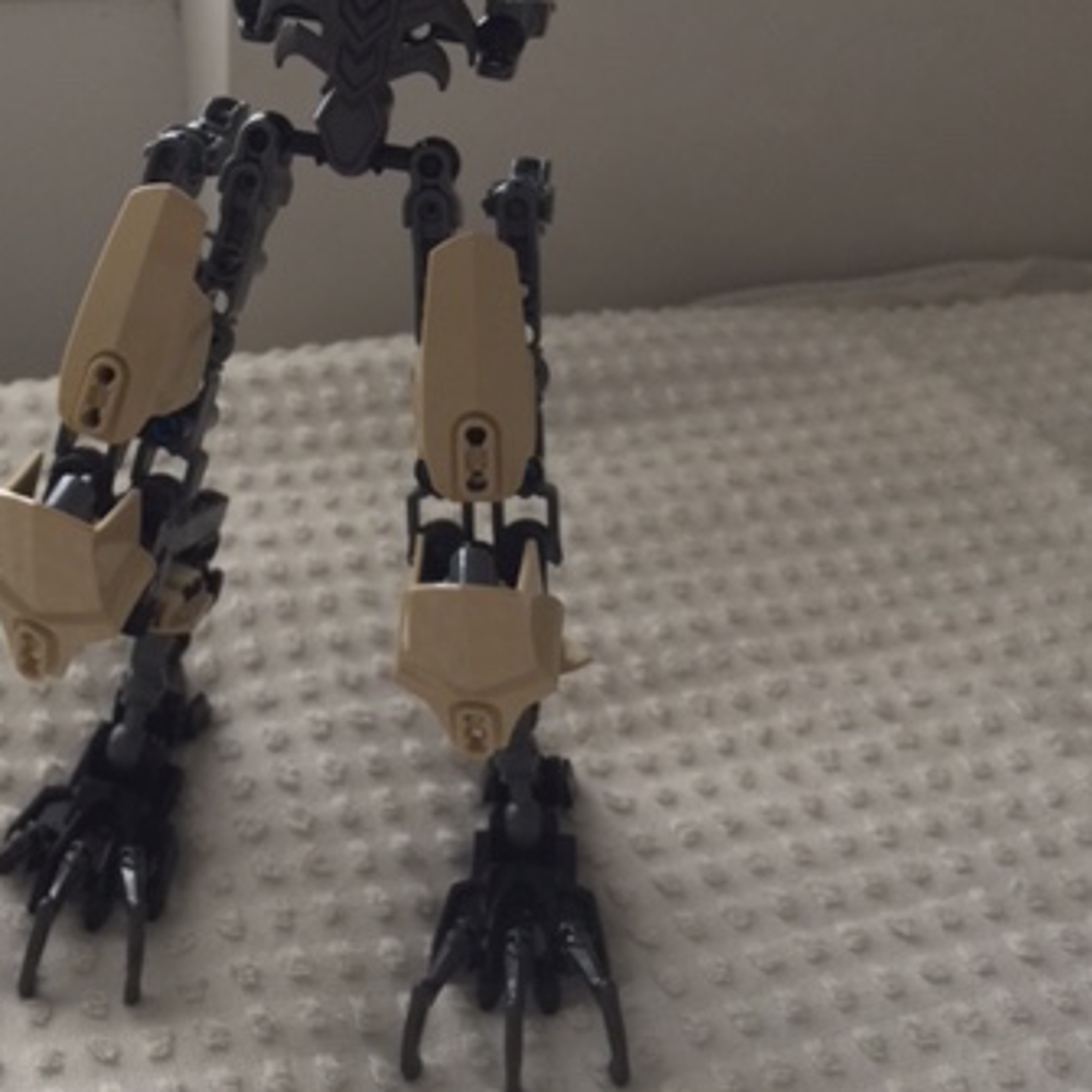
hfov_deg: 34.5
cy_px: 199
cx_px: 421
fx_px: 1749
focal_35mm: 49
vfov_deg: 33.5
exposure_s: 1/17
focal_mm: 4.15
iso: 40
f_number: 2.2
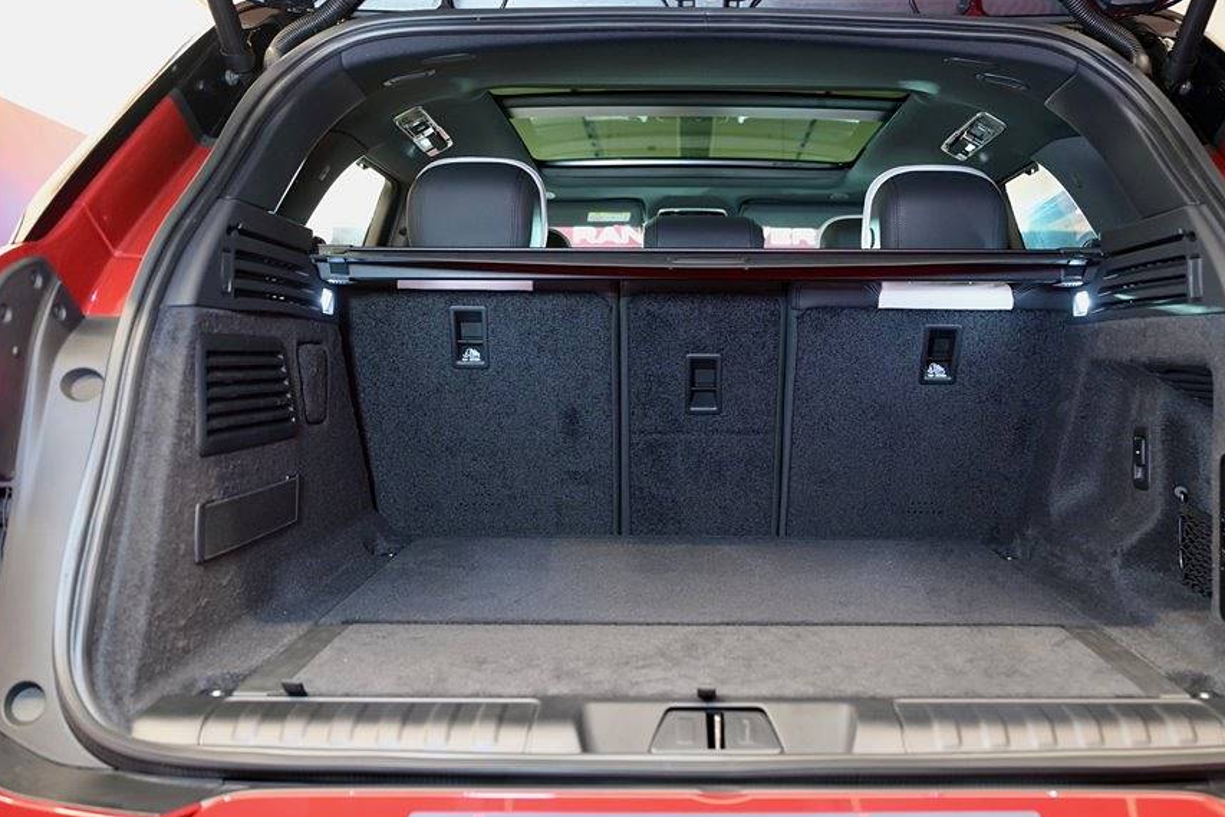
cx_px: 699
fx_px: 1225
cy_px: 340
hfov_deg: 52.9
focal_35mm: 36
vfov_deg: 36.8
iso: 1600
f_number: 3.5
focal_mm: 30
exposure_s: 1/20
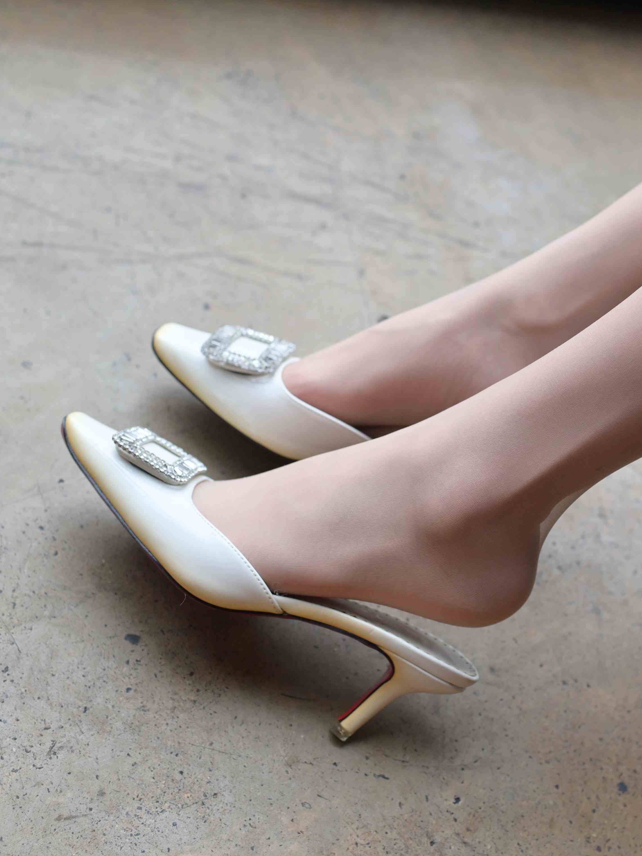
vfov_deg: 37.5
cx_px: 404
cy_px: 424
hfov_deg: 28.5
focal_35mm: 51
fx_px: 1261
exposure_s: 1/250
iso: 800
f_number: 4
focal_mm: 35
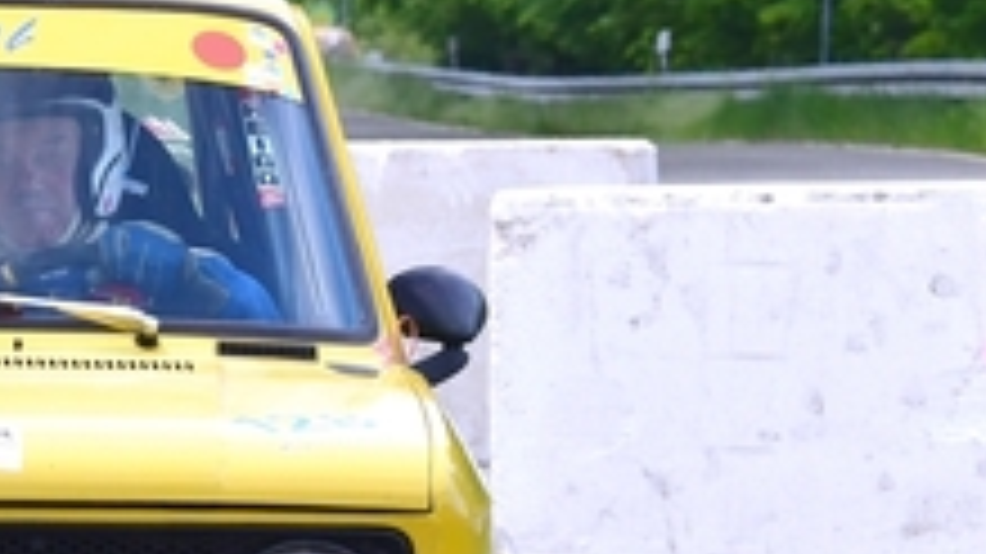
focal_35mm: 483
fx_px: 12623
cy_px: 365
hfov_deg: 4.5
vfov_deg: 2.5
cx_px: -167
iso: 1000
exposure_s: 1/640
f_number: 10
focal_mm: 112
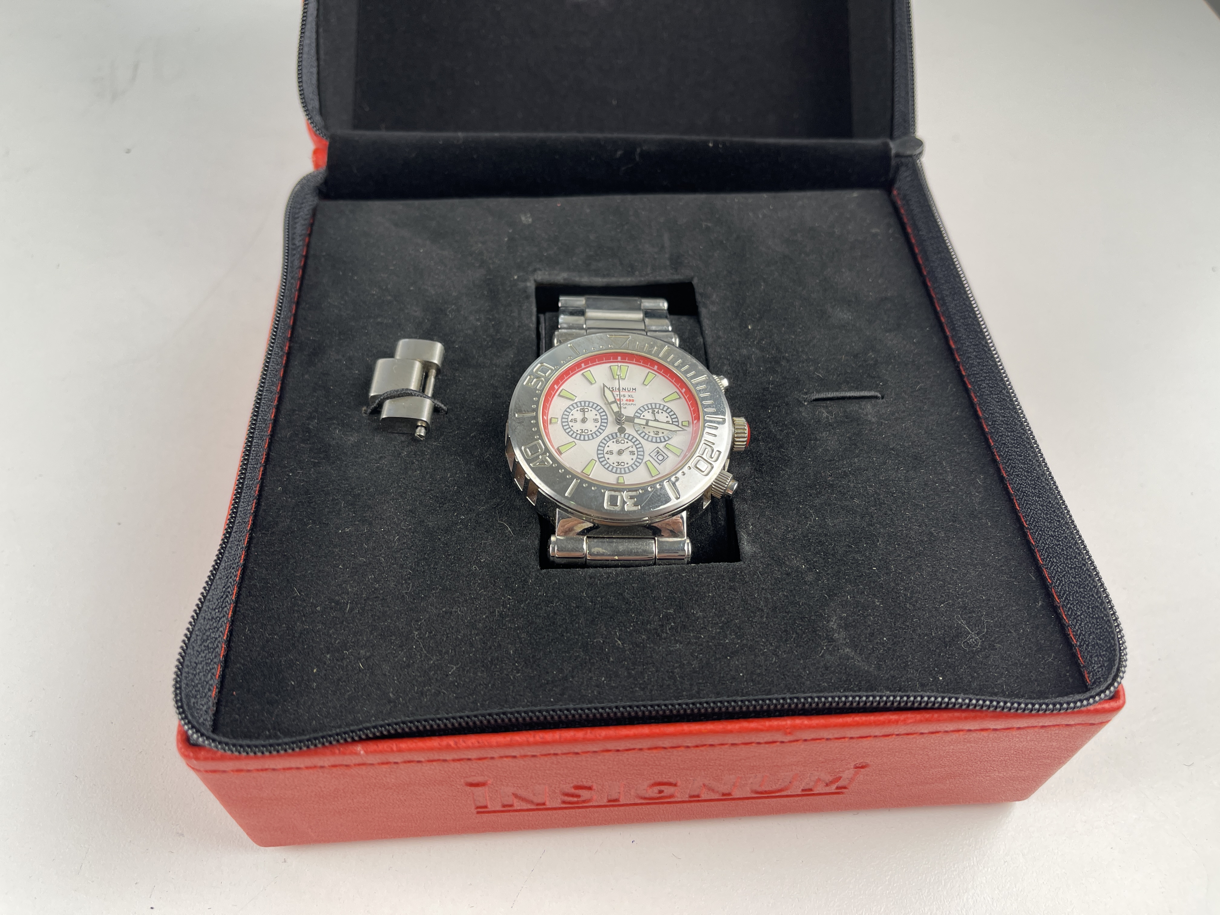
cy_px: 458
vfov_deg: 54.9
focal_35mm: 25
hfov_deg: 69.4
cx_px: 610
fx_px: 881
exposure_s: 1/100
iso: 50
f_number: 1.6
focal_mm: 5.1
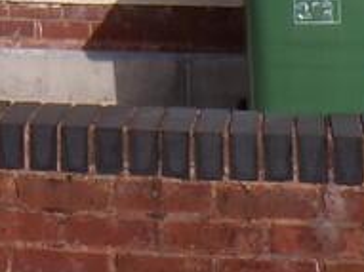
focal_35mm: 129
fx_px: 1356
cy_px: -411
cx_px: 57
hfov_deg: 15.2
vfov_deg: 9.9
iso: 100
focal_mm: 4.3
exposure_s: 1/800
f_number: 5.8
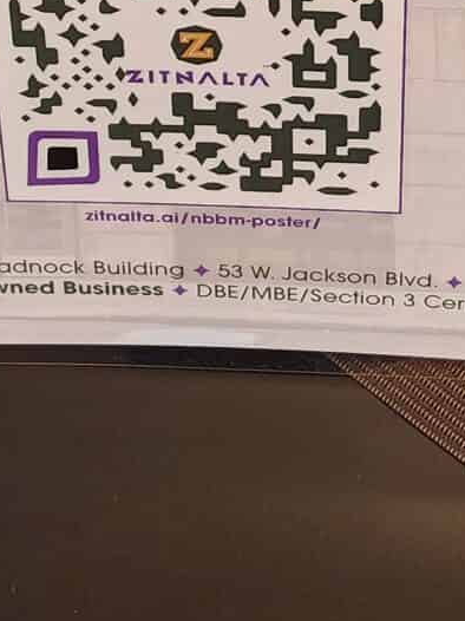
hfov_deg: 13.2
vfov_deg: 16.5
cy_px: -224
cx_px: 254
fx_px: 2008
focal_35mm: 112
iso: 400
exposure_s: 1/120
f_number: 1.8
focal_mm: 6.4
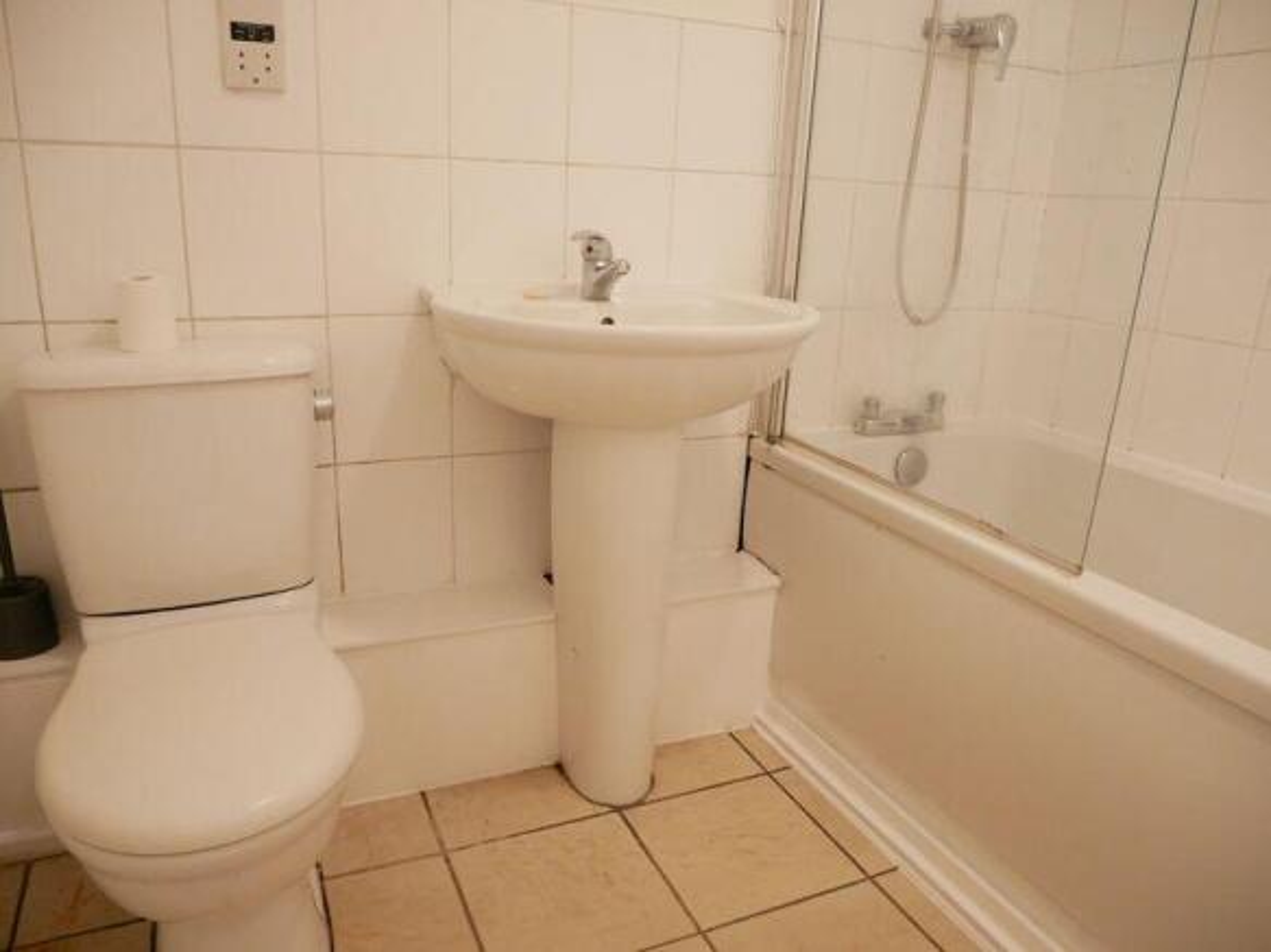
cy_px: 476
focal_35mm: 24
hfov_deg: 71.6
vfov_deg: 56.8
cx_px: 636
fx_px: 881
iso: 3200
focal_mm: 12
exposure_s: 1/50
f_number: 3.5
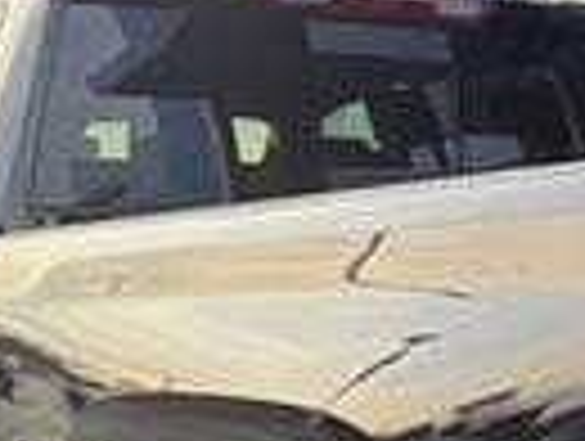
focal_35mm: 93
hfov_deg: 20.1
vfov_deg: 15.2
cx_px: 644
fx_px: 1575
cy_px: 572
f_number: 1.78
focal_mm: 6.76
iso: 100
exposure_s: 1/193
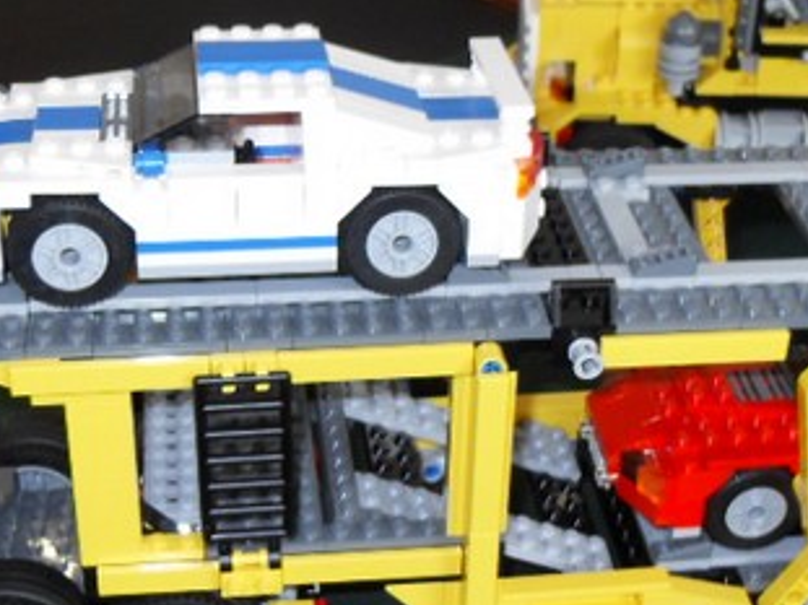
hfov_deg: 27.0
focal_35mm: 72
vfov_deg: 20.4
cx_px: 353
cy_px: 361
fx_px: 1680
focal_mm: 6
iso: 200
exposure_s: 1/45
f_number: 2.8
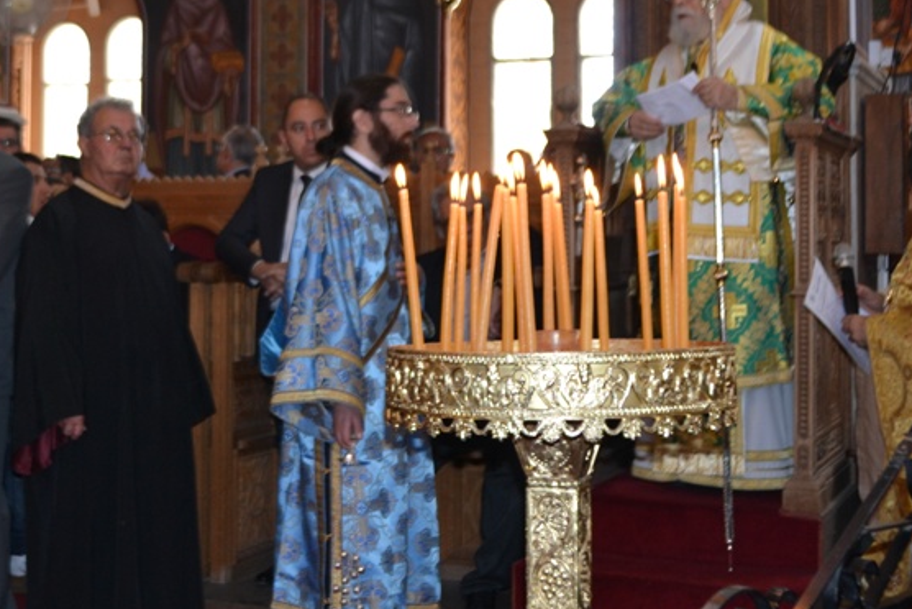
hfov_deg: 34.7
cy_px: 151
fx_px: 1444
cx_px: 294
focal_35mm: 57
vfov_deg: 23.5
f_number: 4
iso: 450
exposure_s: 1/60
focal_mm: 22
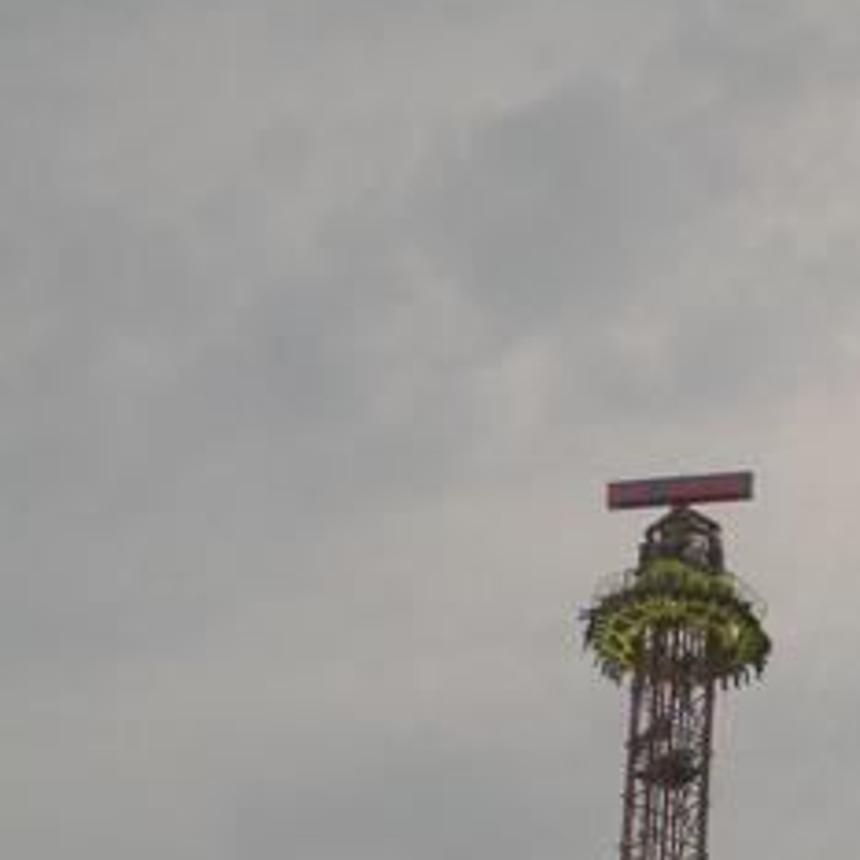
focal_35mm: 85
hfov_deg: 20.2
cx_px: 679
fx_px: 2389
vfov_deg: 18.9
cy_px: 1133
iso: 50
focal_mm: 5.8
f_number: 4.3
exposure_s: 1/160
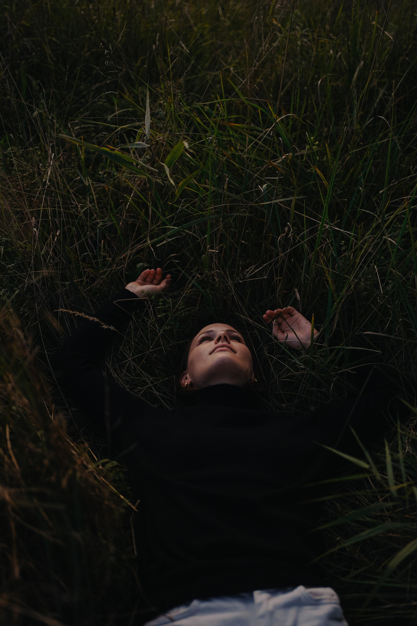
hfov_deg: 37.9
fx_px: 608
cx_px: 208
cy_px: 313
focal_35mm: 35
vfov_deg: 54.4
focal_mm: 35
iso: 250
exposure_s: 1/6400
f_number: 1.8
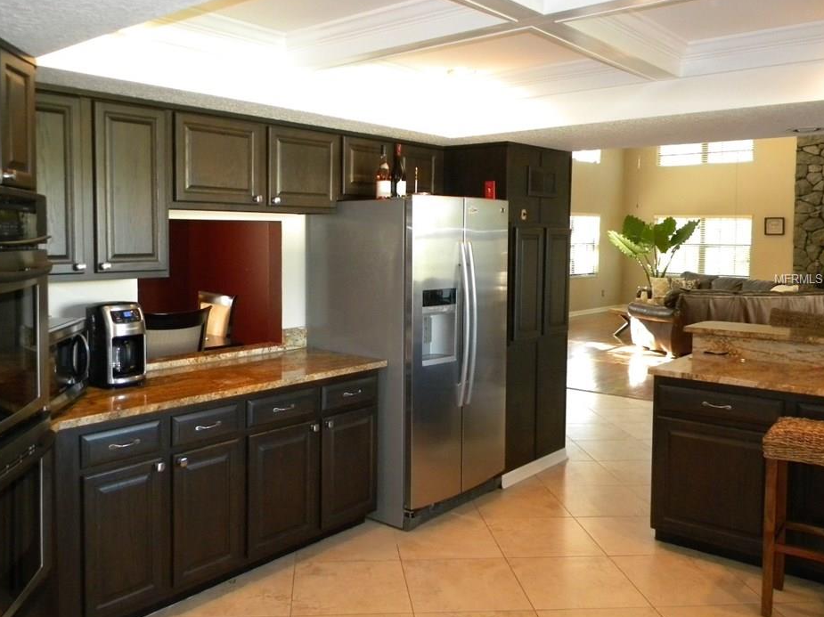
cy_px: 280
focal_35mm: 31
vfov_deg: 45.4
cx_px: 372
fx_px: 738
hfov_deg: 58.3
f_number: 3.5
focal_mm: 5
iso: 400
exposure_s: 1/26
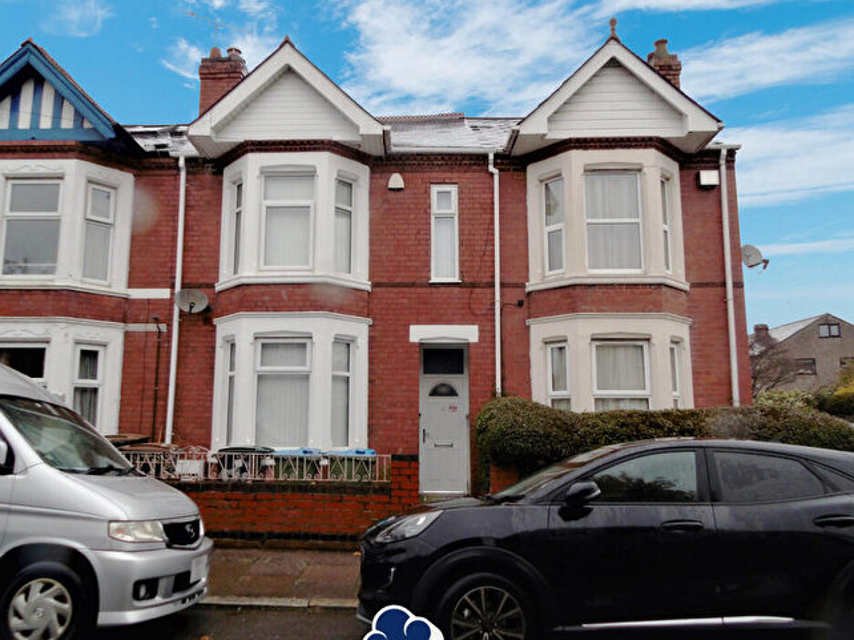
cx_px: 394
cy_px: 329
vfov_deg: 56.8
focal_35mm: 24
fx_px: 592
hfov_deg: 71.5
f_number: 3
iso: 100
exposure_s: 1/125
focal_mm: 4
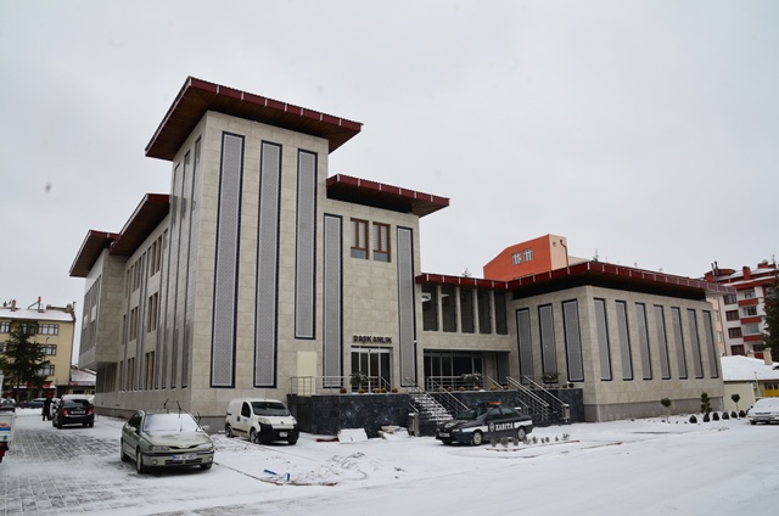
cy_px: 258
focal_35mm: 26
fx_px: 551
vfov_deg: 50.2
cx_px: 390
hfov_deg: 70.5
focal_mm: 17
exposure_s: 1/250
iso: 500
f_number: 13
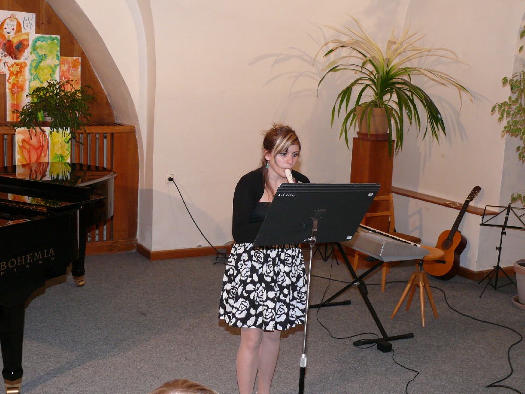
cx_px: 262
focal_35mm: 46
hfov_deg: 41.2
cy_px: 197
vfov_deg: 31.5
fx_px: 698
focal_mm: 8.6
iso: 200
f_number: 2.8
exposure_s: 1/30
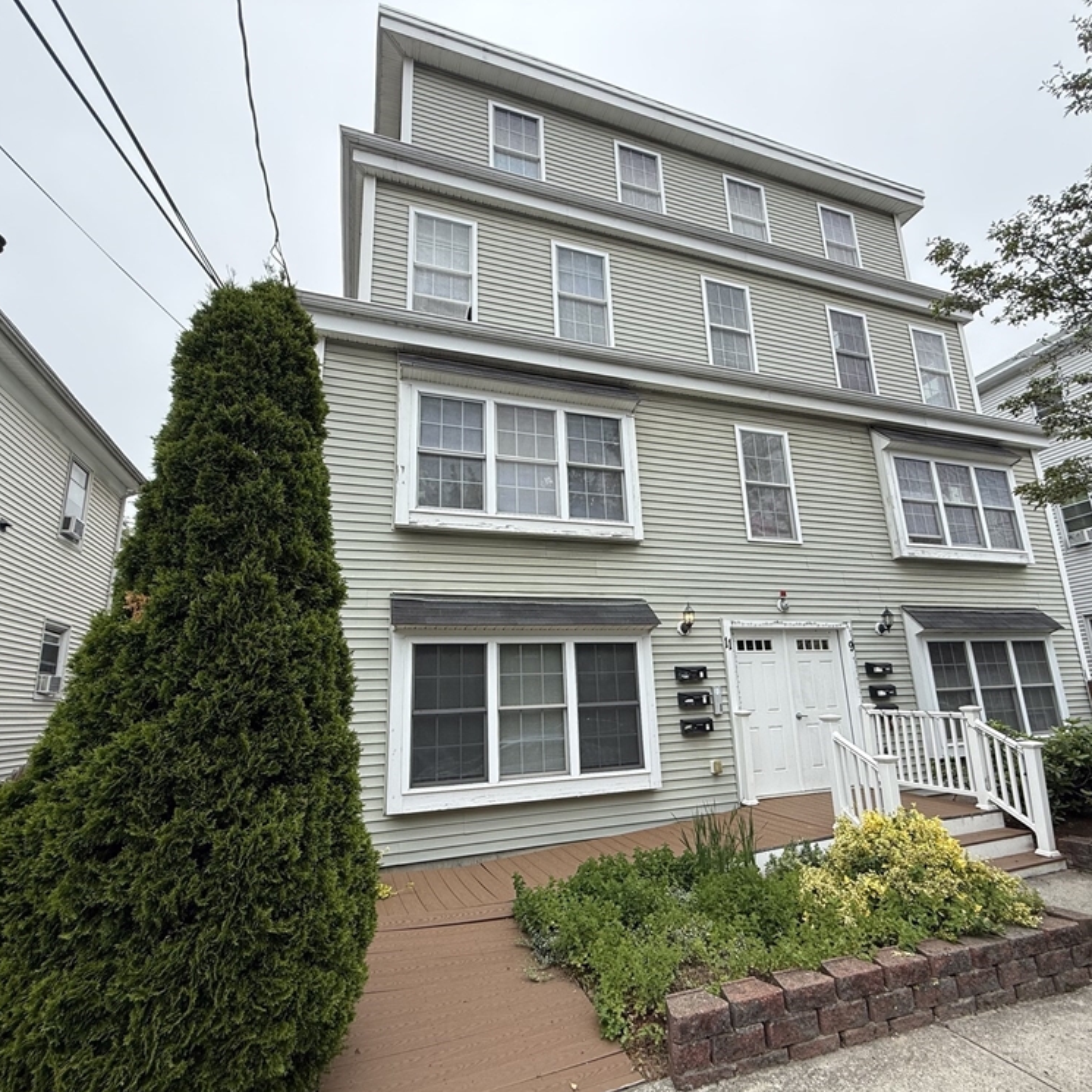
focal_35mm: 17
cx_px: 579
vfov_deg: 84.0
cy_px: 557
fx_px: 607
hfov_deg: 83.9
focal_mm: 2.22
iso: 50
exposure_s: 1/590
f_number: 2.2
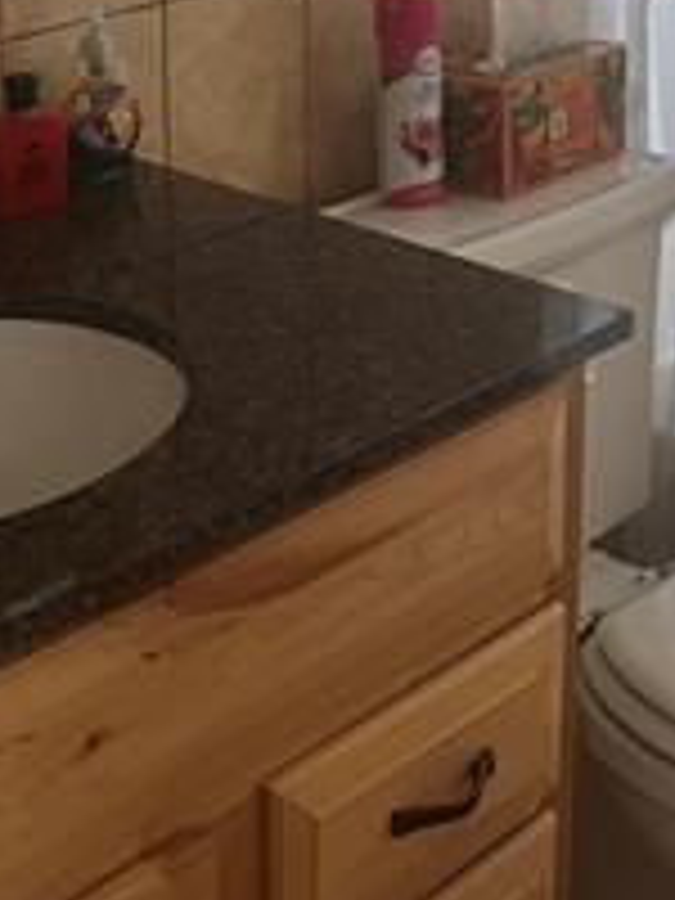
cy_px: -14
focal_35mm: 78
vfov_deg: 23.9
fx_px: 2028
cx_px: 180
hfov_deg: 18.8
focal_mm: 5.1
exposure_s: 1/60
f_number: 1.6
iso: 200
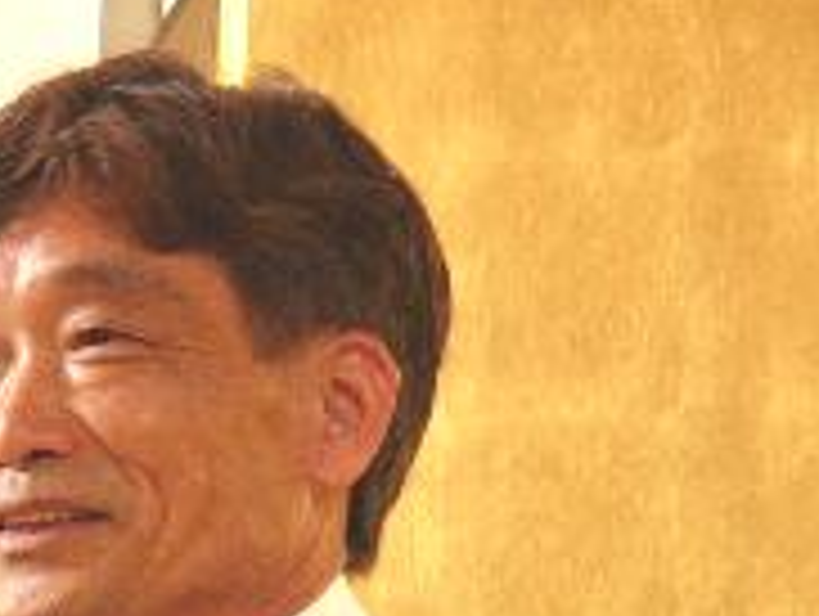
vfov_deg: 2.7
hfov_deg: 3.6
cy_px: 809
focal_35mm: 548
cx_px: 252
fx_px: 12983
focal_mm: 25.9
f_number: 2.8
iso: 100
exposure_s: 1/20
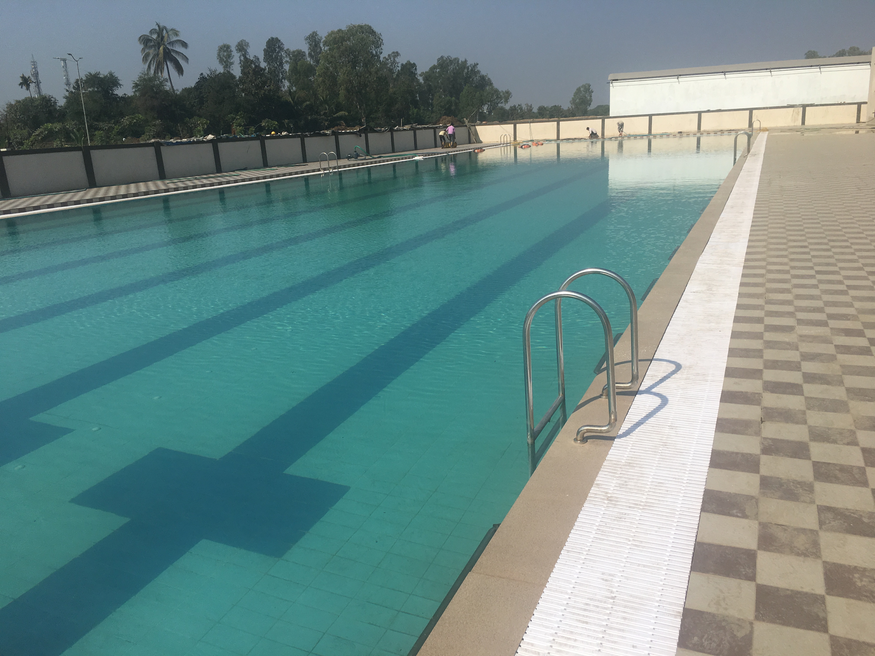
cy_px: 328
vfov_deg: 48.2
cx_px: 438
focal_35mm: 29
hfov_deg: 61.7
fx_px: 733
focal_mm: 4.15
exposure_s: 1/3497
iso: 25
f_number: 2.2
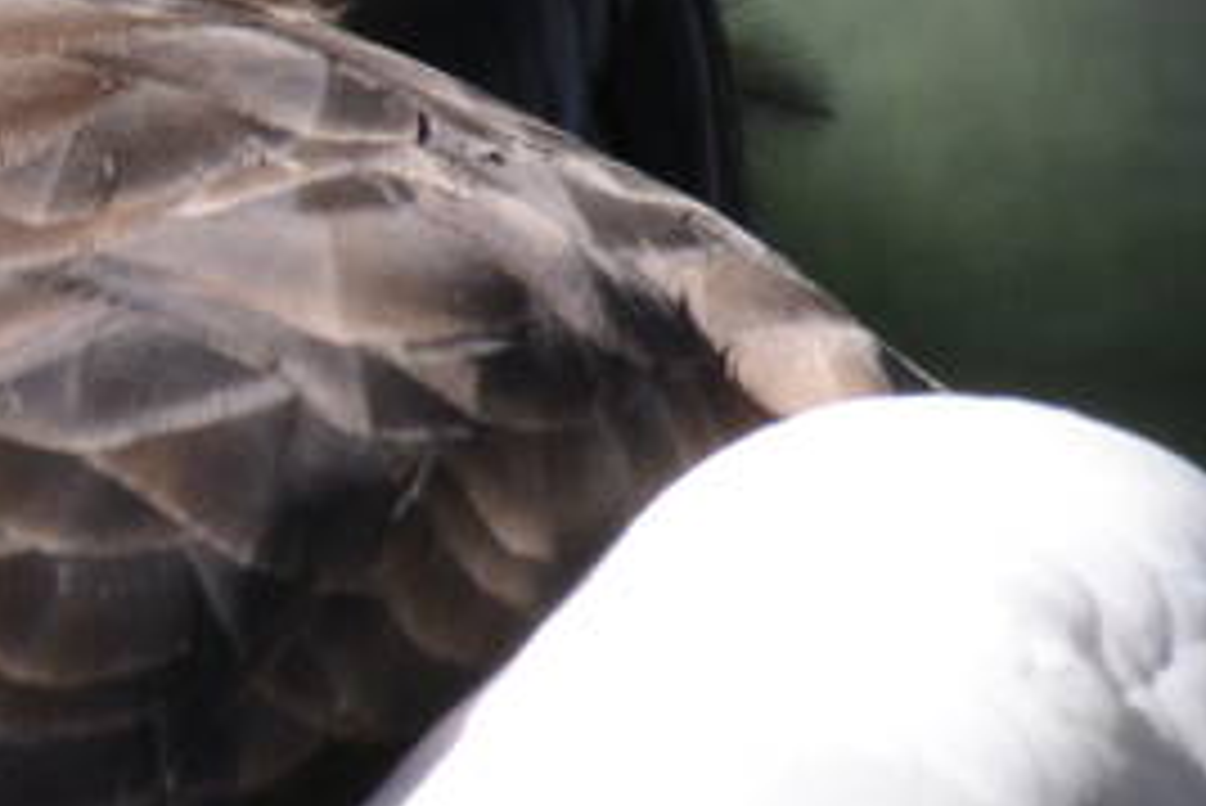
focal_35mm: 2746
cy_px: 158
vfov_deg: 0.5
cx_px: -806
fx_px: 92037
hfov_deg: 0.8
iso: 1000
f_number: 9
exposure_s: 1/320
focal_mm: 460
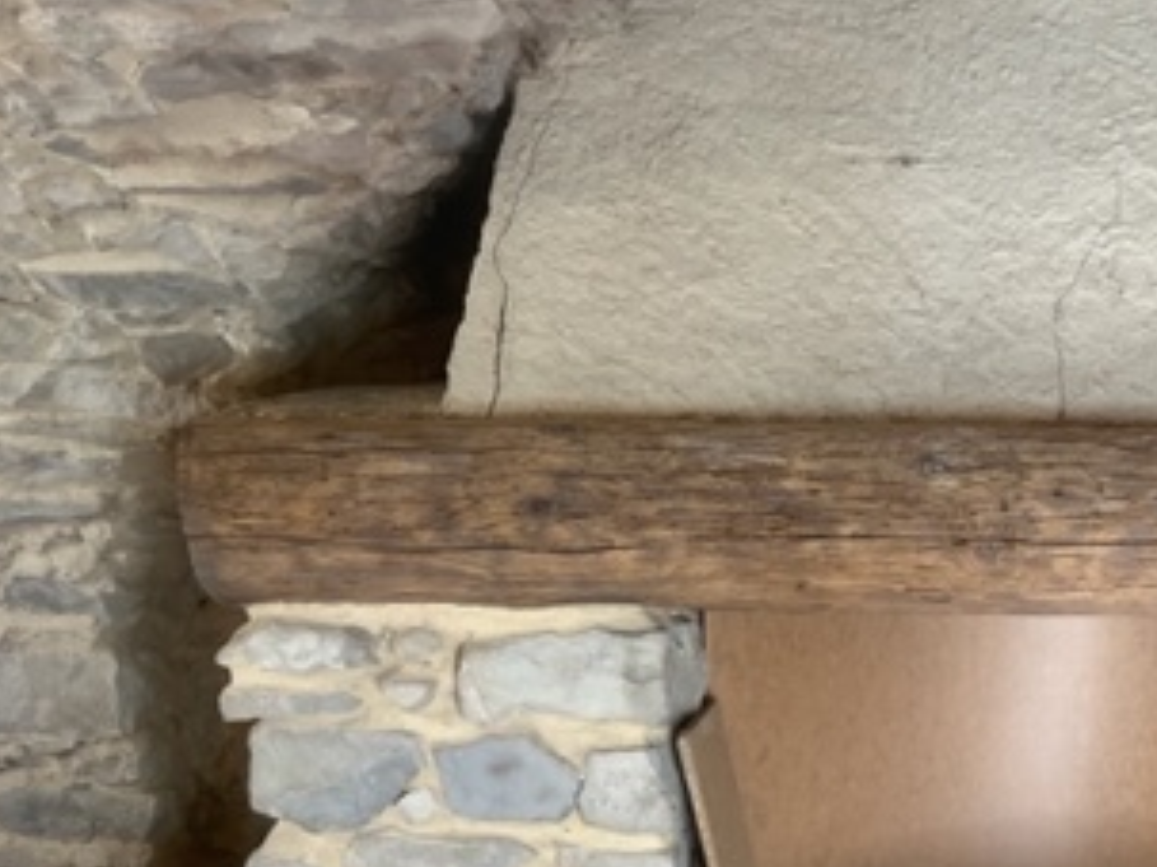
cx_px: 1073
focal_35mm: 55
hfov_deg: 32.9
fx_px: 1838
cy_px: 787
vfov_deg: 25.7
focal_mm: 5.1
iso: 100
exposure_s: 1/122
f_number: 1.6
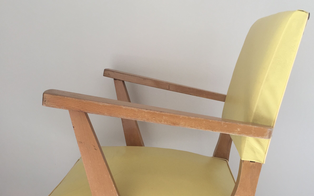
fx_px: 359
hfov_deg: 47.2
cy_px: 176
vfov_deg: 29.3
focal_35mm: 42
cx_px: 155
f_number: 2.2
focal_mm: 4.15
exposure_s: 1/50
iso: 32
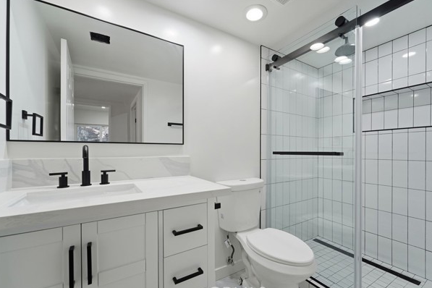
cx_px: 228
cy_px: 150
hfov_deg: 100.3
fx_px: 180
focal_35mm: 15
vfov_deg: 77.3
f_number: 8
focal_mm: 14
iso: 100
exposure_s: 1/8
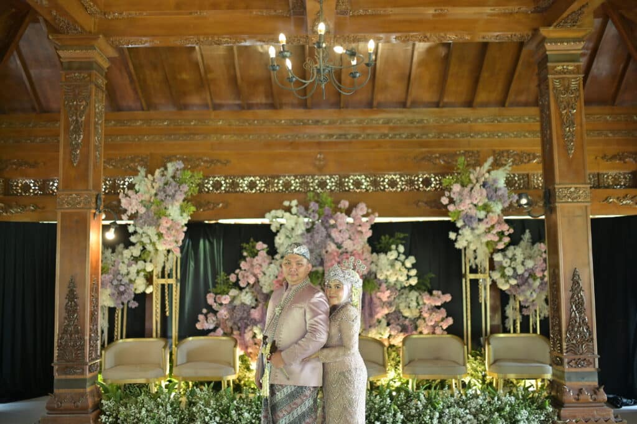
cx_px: 318
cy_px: 212
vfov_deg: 37.8
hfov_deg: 54.4
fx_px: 619
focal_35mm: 35
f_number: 1.4
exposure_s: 1/160
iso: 400
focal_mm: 35
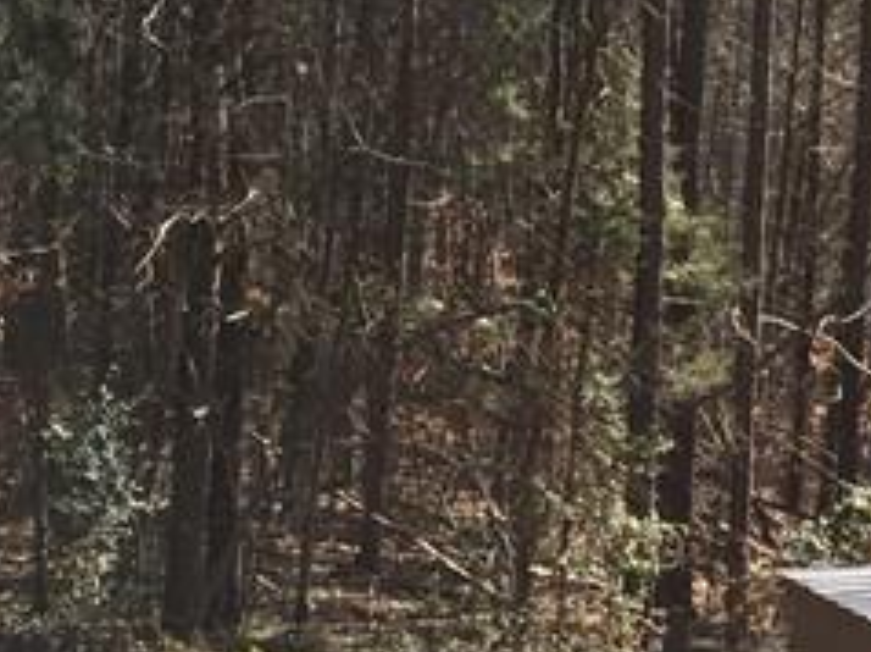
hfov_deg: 15.6
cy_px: 516
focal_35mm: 125
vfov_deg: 11.8
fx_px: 3142
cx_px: 750
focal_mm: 4.15
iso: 32
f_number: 2.2
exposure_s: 1/608
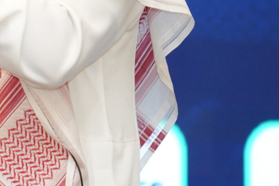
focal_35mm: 674
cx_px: -131
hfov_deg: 3.1
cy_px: -71
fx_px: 5223
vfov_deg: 2.0
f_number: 2.8
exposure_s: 1/200
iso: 1600
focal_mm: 180
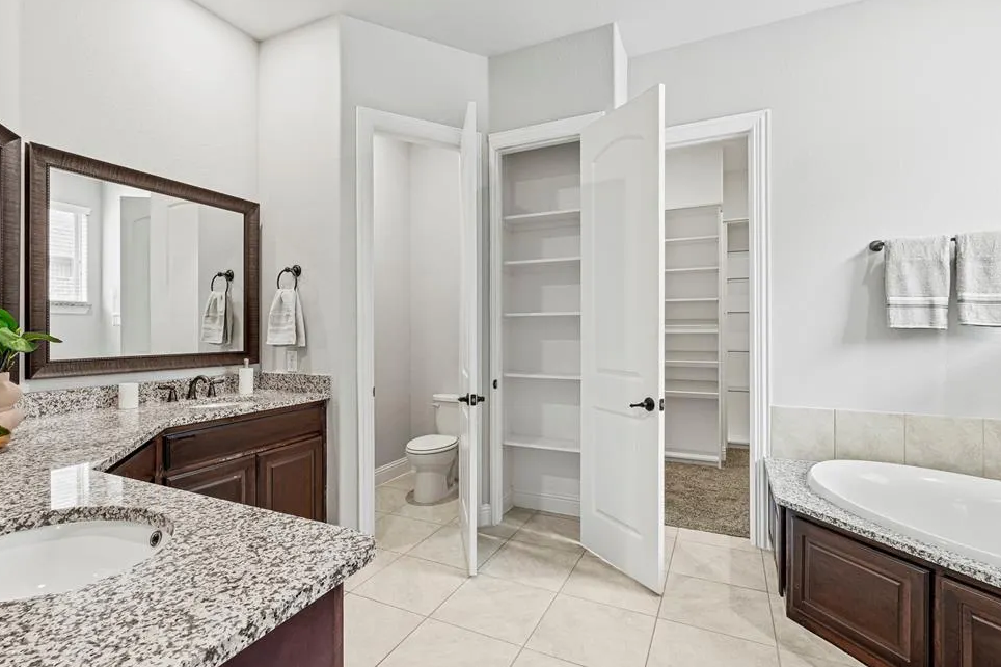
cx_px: 483
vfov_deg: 68.7
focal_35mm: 18
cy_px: 331
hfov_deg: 91.5
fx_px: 487
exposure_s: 1.3
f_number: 8
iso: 125
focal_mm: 11
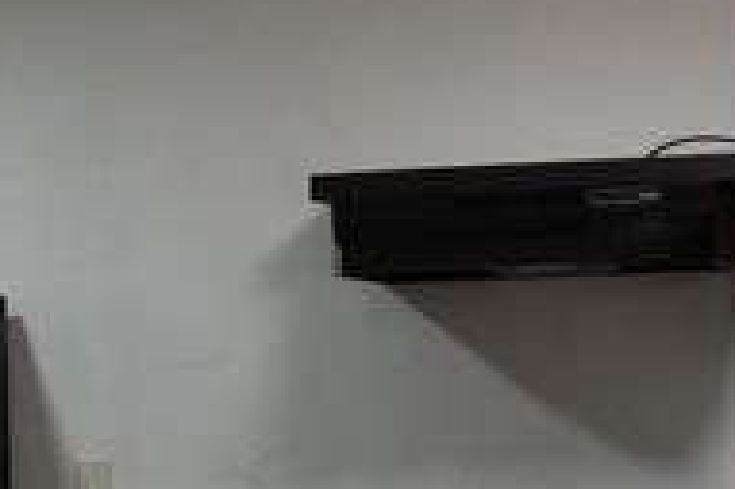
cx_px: 269
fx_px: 2876
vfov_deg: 9.6
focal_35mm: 141
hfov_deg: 14.5
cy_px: 581
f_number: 4.2
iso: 400
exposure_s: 1/60
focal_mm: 28
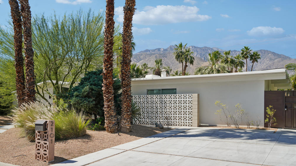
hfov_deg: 62.6
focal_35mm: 31
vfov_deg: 37.7
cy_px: 96
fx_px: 243
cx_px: 147
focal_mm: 29
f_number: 8
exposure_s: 1/250
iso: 100
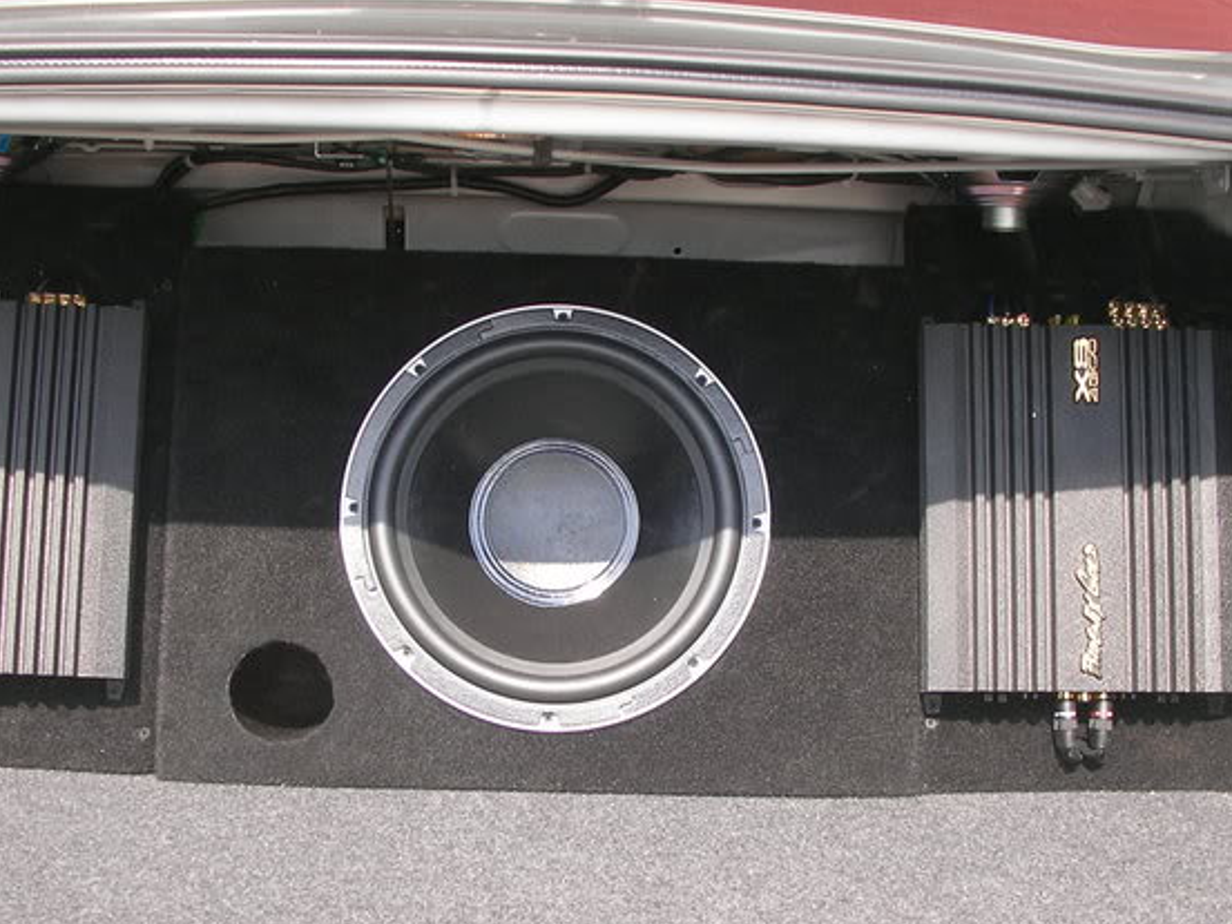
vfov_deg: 26.6
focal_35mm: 55
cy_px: 481
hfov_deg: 34.9
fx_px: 1957
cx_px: 600
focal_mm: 5.8
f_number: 3.5
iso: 50
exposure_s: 1/169
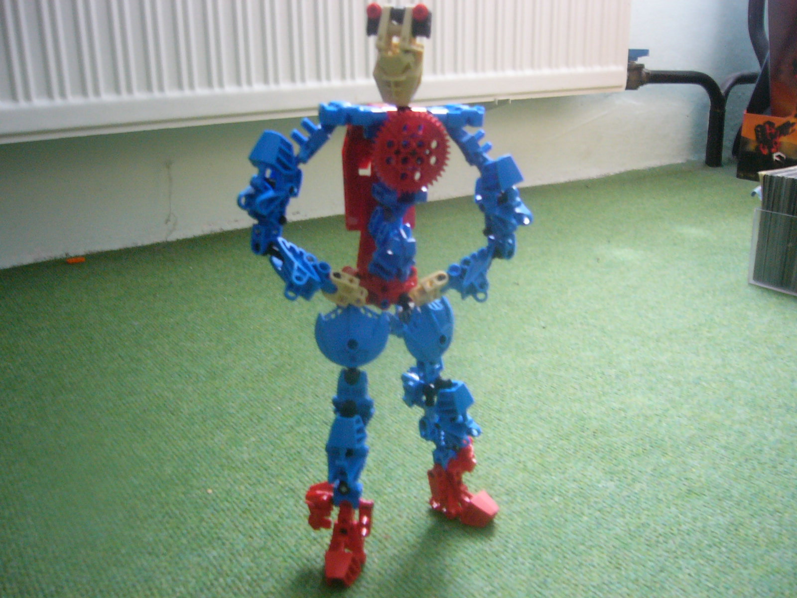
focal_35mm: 35
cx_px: 398
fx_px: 806
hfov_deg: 52.6
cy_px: 299
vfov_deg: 40.7
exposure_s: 1/10
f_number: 2.8
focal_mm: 5.8
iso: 200
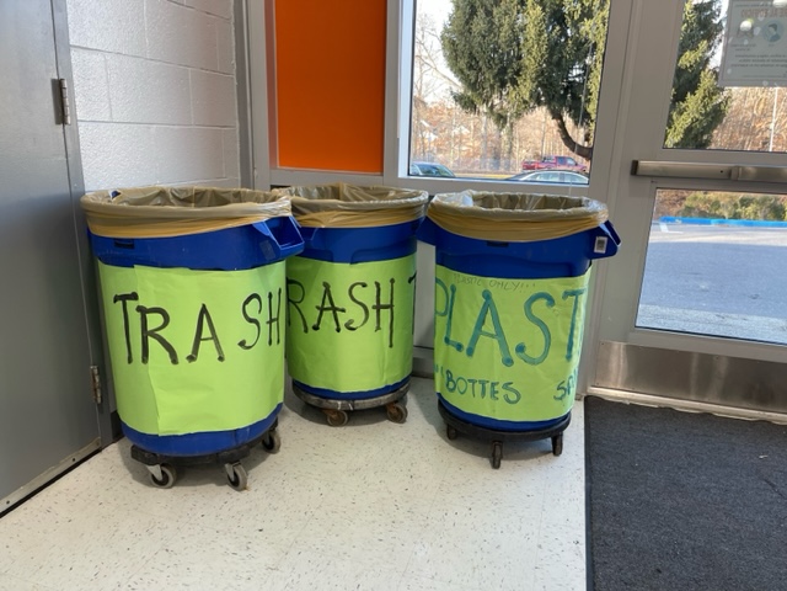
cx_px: 394
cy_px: 296
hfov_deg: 67.3
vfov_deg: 53.1
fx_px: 591
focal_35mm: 26
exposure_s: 1/121
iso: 64
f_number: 1.6
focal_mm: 5.1
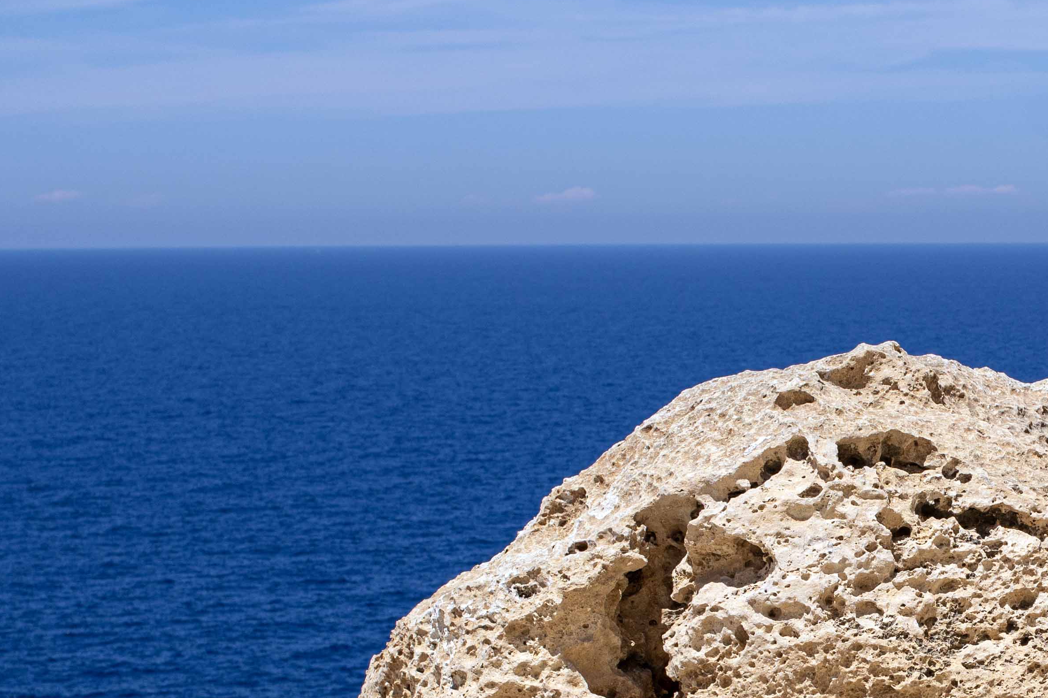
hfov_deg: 16.4
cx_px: 1060
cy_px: 750
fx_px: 3551
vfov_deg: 11.1
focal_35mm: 122
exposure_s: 1/1250
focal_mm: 35
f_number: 5.6
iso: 100
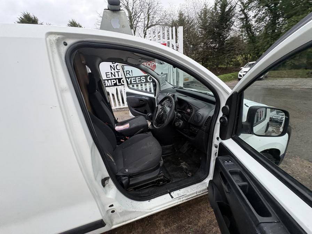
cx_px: 156
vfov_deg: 85.7
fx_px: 126
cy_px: 117
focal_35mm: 14
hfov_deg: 102.1
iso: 200
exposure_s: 1/99
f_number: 2.2
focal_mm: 2.22
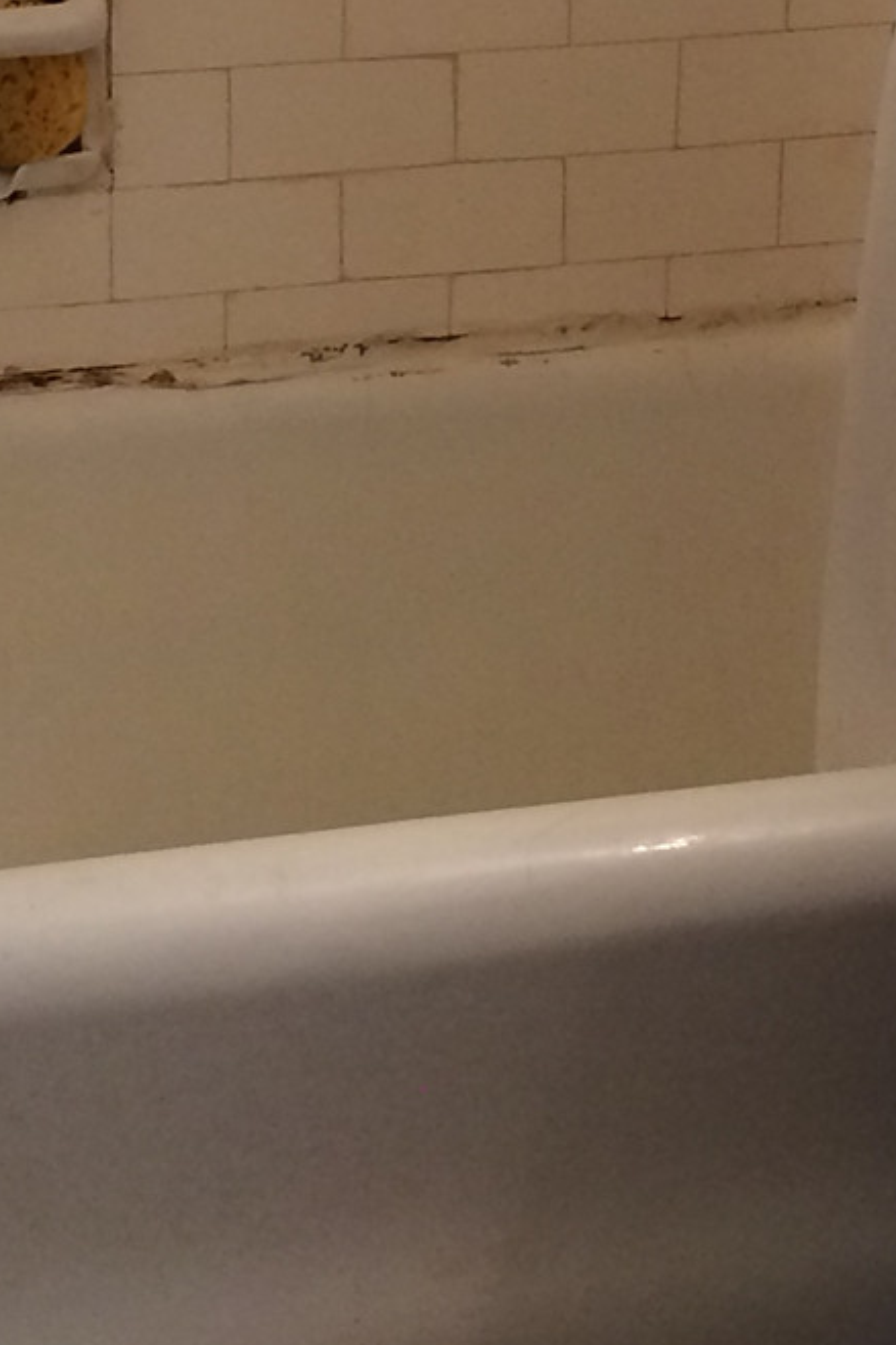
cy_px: 16
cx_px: 444
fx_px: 4256
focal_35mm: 114
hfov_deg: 12.0
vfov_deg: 17.5
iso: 64
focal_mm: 4.12
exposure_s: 1/30
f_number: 2.2
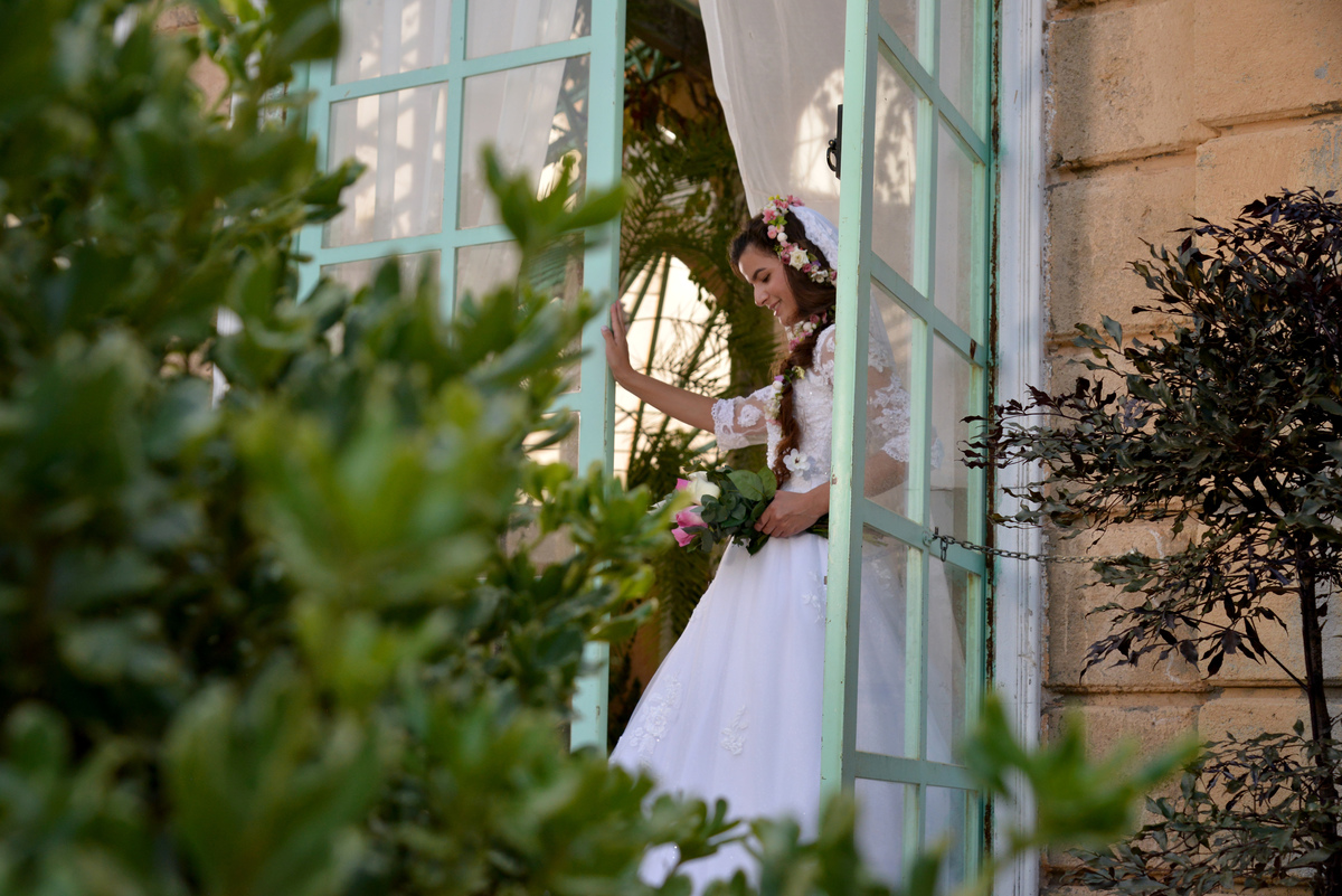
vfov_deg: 23.4
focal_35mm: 58
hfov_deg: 34.5
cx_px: 671
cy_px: 448
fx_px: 2163
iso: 1100
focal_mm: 58
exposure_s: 1/320
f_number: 6.3
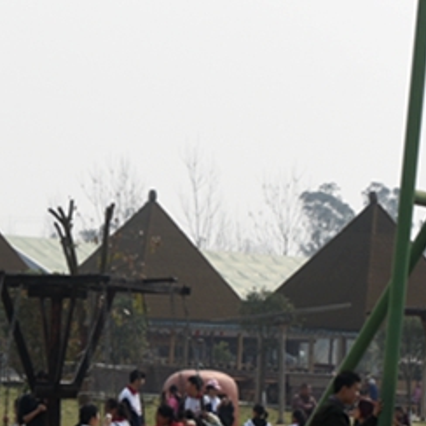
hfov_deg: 8.7
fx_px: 2799
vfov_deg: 8.7
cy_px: 164
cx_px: 101
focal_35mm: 201
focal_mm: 32
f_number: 9
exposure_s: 1/400
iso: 100
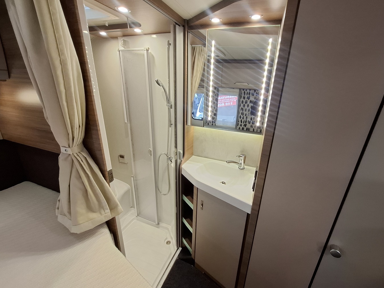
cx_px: 201
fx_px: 155
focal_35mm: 14
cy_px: 142
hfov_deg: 102.0
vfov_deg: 85.7
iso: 160
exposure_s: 1/50
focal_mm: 1.74
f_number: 2.2
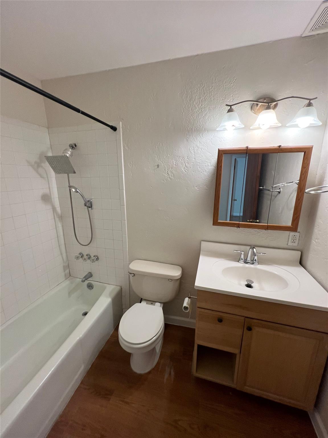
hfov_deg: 89.9
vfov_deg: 106.2
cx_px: 164
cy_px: 219
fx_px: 164
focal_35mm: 13
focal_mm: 1.57
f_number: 1.8
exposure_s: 1/60
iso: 125
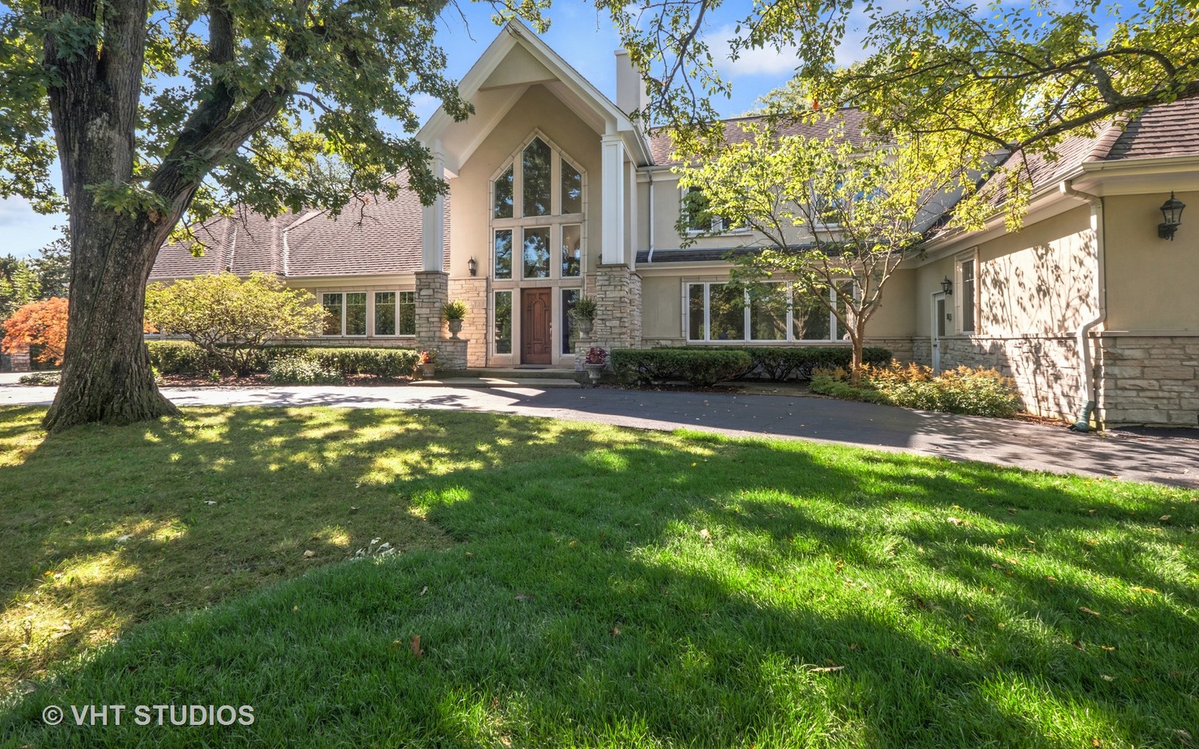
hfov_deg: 97.8
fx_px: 523
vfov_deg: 71.1
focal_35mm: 16
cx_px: 603
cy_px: 340
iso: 200
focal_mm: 10
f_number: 8
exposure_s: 1/80
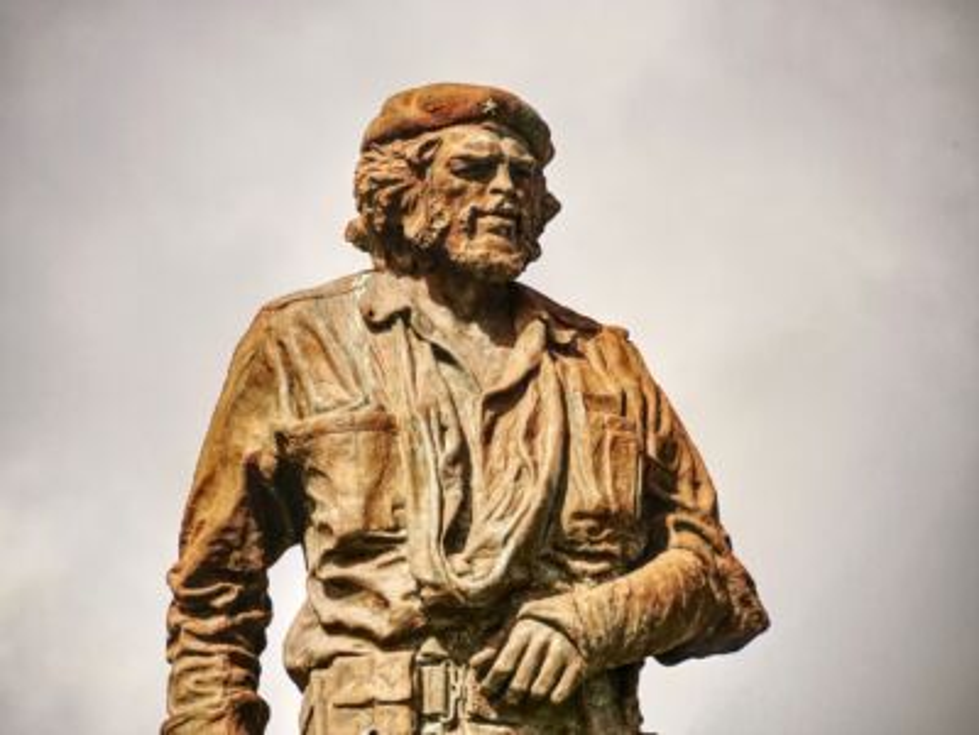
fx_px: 11313
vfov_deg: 3.7
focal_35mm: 400
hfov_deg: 5.0
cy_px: 368
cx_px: 490
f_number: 8
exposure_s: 1/640
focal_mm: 200
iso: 200
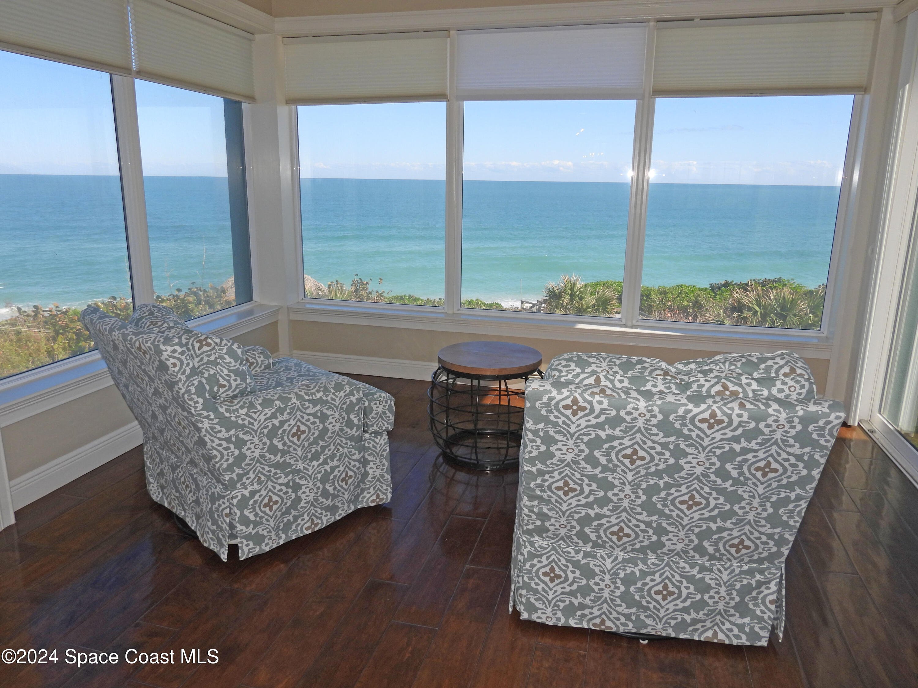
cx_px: 459
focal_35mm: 24
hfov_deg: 71.6
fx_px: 636
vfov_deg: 56.8
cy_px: 344
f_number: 2.8
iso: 100
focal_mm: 4.3
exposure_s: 1/640
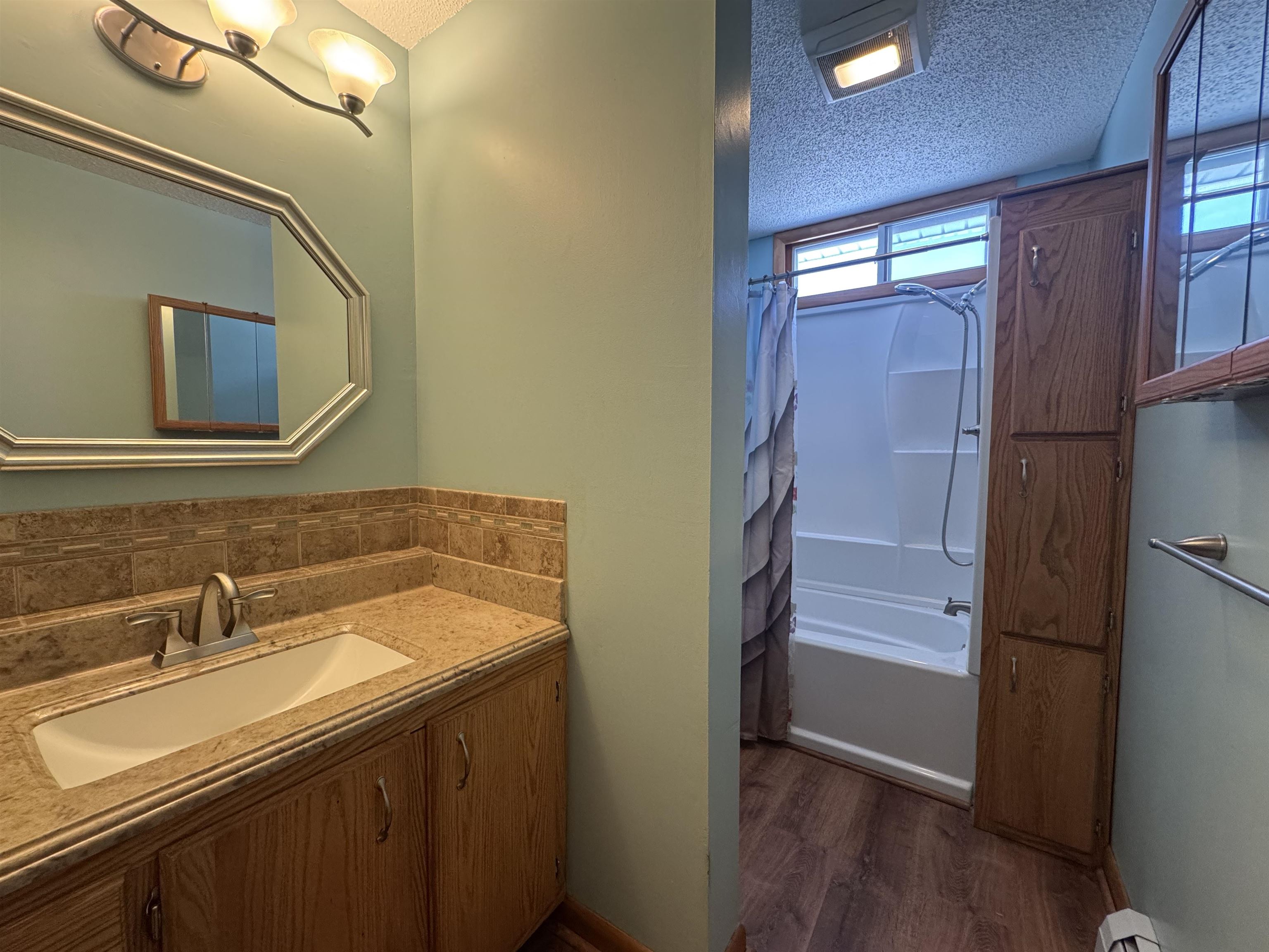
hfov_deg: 102.1
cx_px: 634
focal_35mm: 14
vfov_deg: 85.7
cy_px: 476
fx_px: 513
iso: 250
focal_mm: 2.22
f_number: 2.2
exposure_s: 1/120
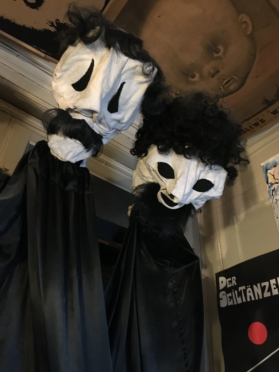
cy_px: 186
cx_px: 140
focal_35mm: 29
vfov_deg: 61.7
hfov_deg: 48.2
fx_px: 312
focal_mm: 4.15
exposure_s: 1/17
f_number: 2.2
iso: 640
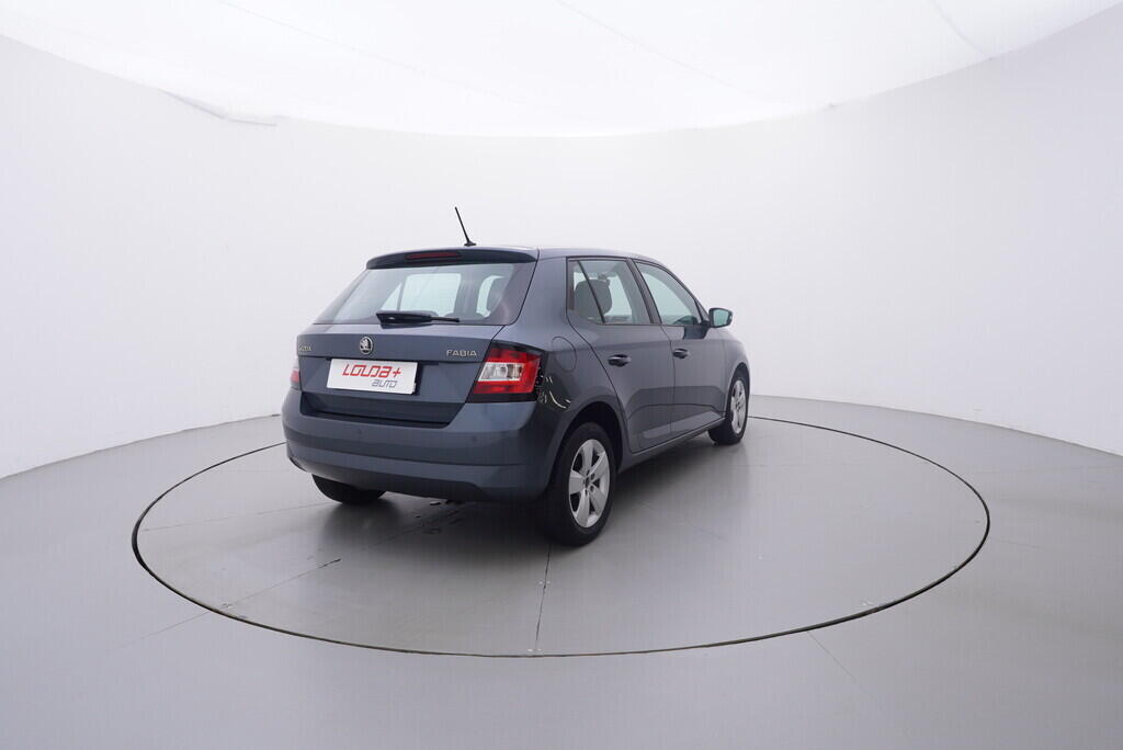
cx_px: 562
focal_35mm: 22
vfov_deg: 56.2
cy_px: 375
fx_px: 702
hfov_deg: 77.3
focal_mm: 15
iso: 200
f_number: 5
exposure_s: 1/80
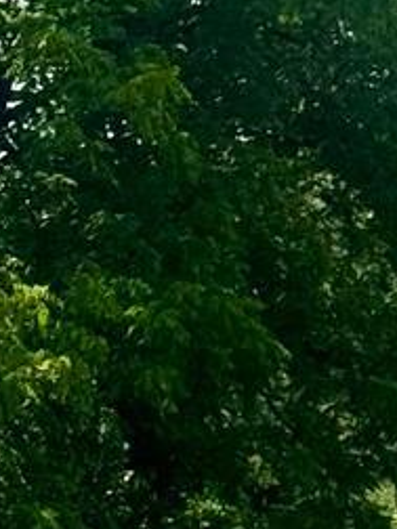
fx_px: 4465
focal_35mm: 292
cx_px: 907
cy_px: 651
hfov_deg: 5.0
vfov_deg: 6.7
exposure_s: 1/5848
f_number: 1.78
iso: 64
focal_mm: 6.76
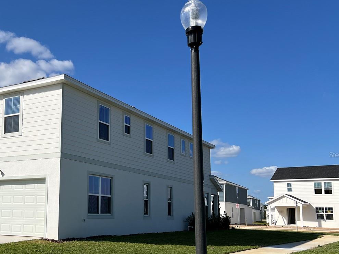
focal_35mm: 42
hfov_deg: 43.4
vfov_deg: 34.2
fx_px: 411
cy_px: 155
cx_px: 88
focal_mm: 5.7
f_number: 1.5
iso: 50
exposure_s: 1/8000
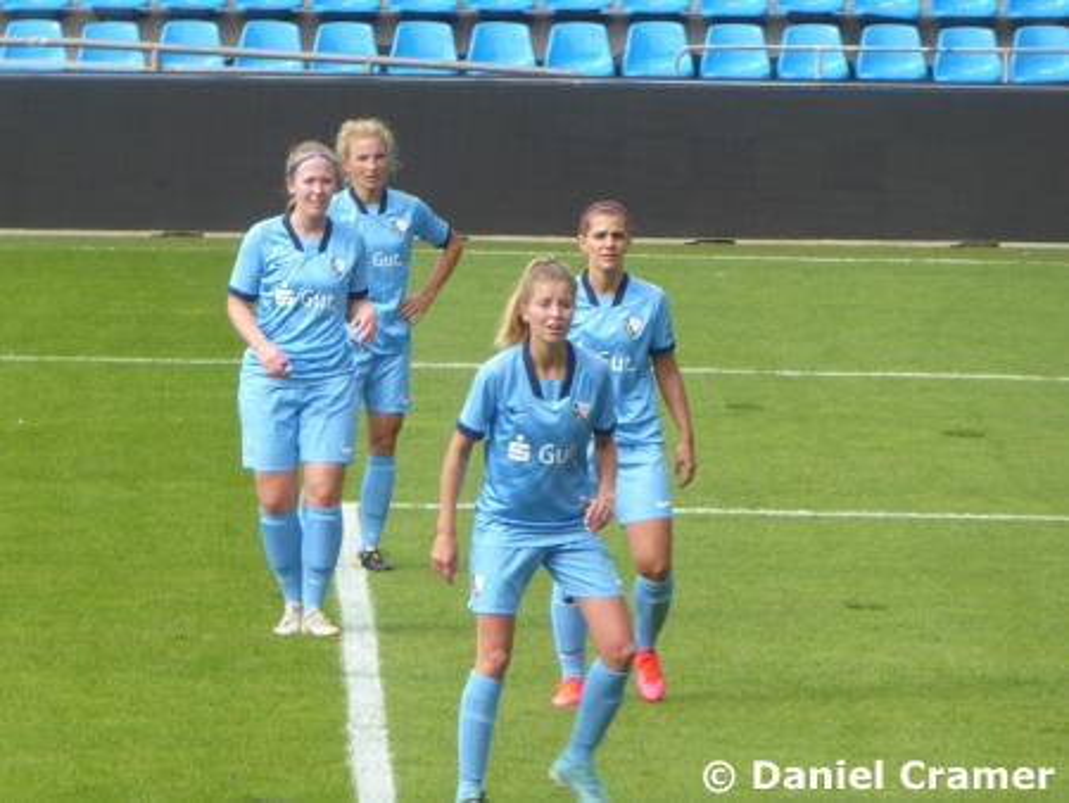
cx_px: 534
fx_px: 14368
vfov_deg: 3.2
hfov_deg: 4.3
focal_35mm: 465
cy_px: 402
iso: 100
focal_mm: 83.4
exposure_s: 1/100
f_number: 6
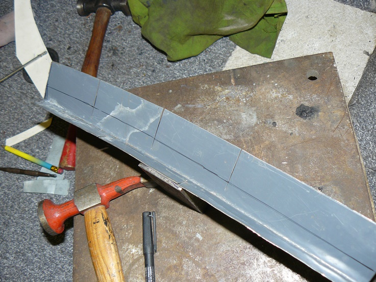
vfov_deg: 39.7
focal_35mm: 36
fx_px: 391
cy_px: 141
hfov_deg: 51.3
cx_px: 188
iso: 100
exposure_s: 1/25
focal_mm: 6
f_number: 2.8
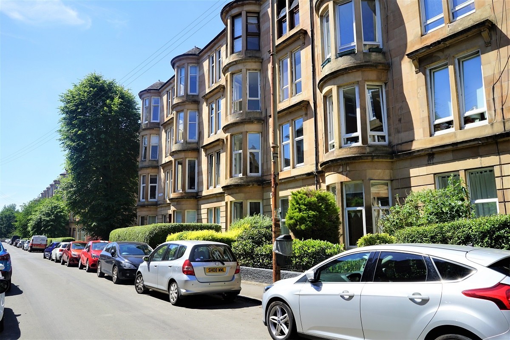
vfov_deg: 46.4
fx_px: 397
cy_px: 170
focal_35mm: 28
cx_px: 255
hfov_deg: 65.5
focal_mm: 28
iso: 100
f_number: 10
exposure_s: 1/100
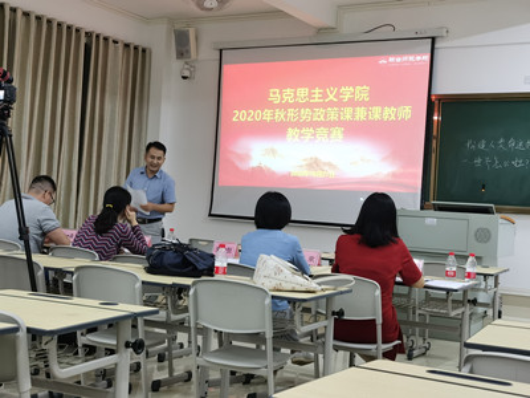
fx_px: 811
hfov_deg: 36.2
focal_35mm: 53
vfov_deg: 27.5
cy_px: 199
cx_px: 265
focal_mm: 5.56
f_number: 1.6
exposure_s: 1/50
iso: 250
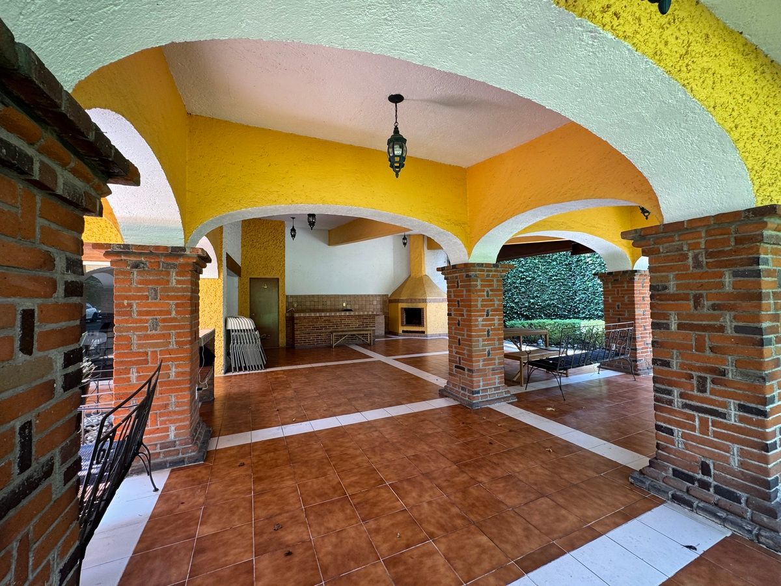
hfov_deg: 102.1
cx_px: 390
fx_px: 316
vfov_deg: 85.7
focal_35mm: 14
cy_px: 293
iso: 125
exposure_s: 1/99
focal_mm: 2.22
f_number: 2.2
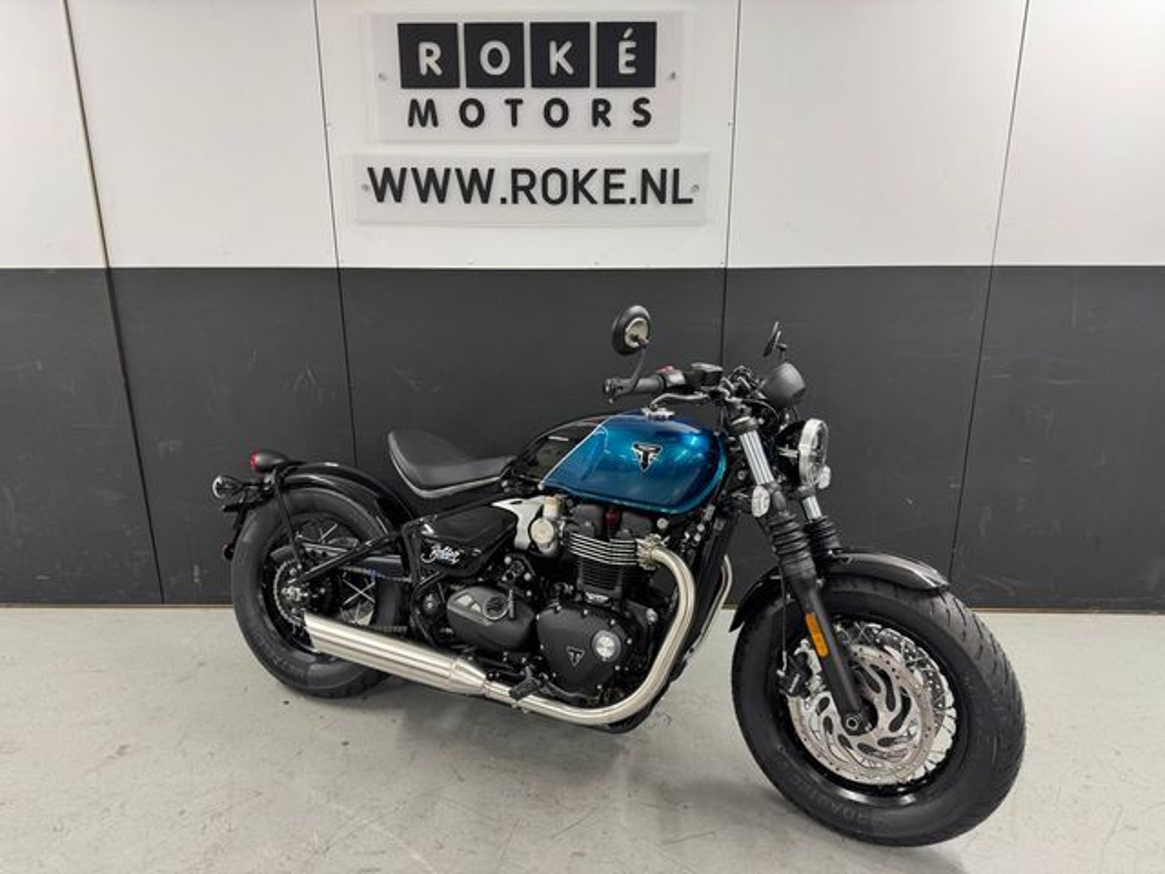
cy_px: 437
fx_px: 808
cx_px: 582
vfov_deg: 56.8
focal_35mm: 24
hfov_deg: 71.6
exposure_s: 1/50
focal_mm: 6.76
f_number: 1.78
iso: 125
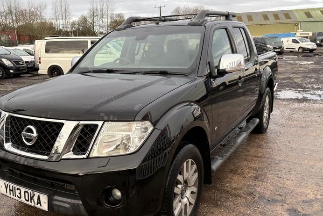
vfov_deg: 37.9
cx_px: 120
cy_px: 113
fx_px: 314
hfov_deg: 53.8
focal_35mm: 35
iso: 40
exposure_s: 1/211
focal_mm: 5.96
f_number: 1.6
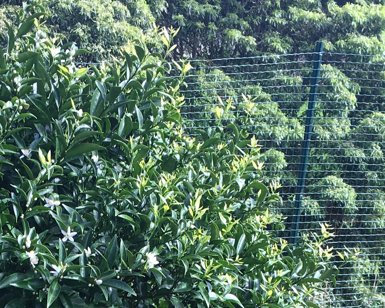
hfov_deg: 20.9
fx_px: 1037
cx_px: 94
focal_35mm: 91
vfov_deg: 15.6
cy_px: 455
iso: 25
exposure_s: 1/214
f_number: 2.2
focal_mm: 4.15
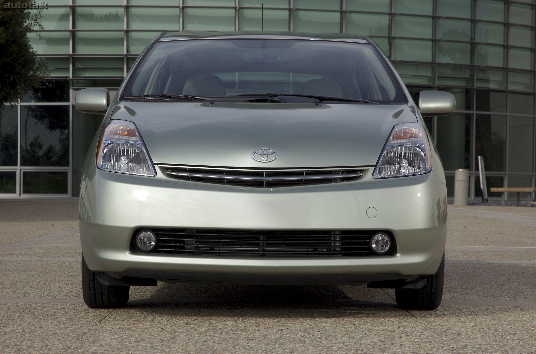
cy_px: 177
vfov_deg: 13.9
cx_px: 268
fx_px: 1448
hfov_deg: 21.0
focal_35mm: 98
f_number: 11
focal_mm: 65
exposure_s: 1/320
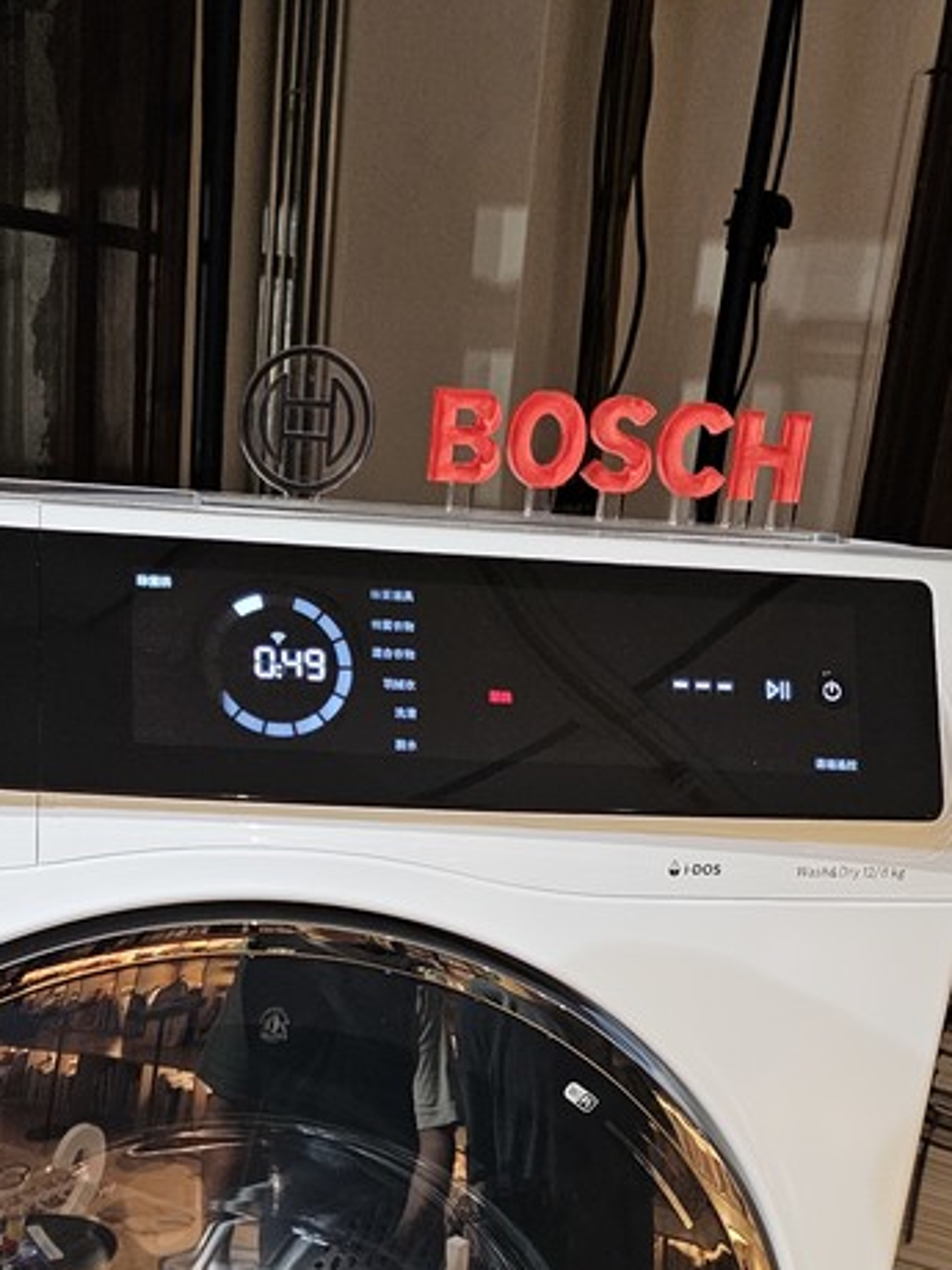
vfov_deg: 33.6
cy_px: 1273
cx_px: 265
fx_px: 1907
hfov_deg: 27.7
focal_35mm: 52
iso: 320
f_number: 1.7
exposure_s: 1/120
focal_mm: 6.3
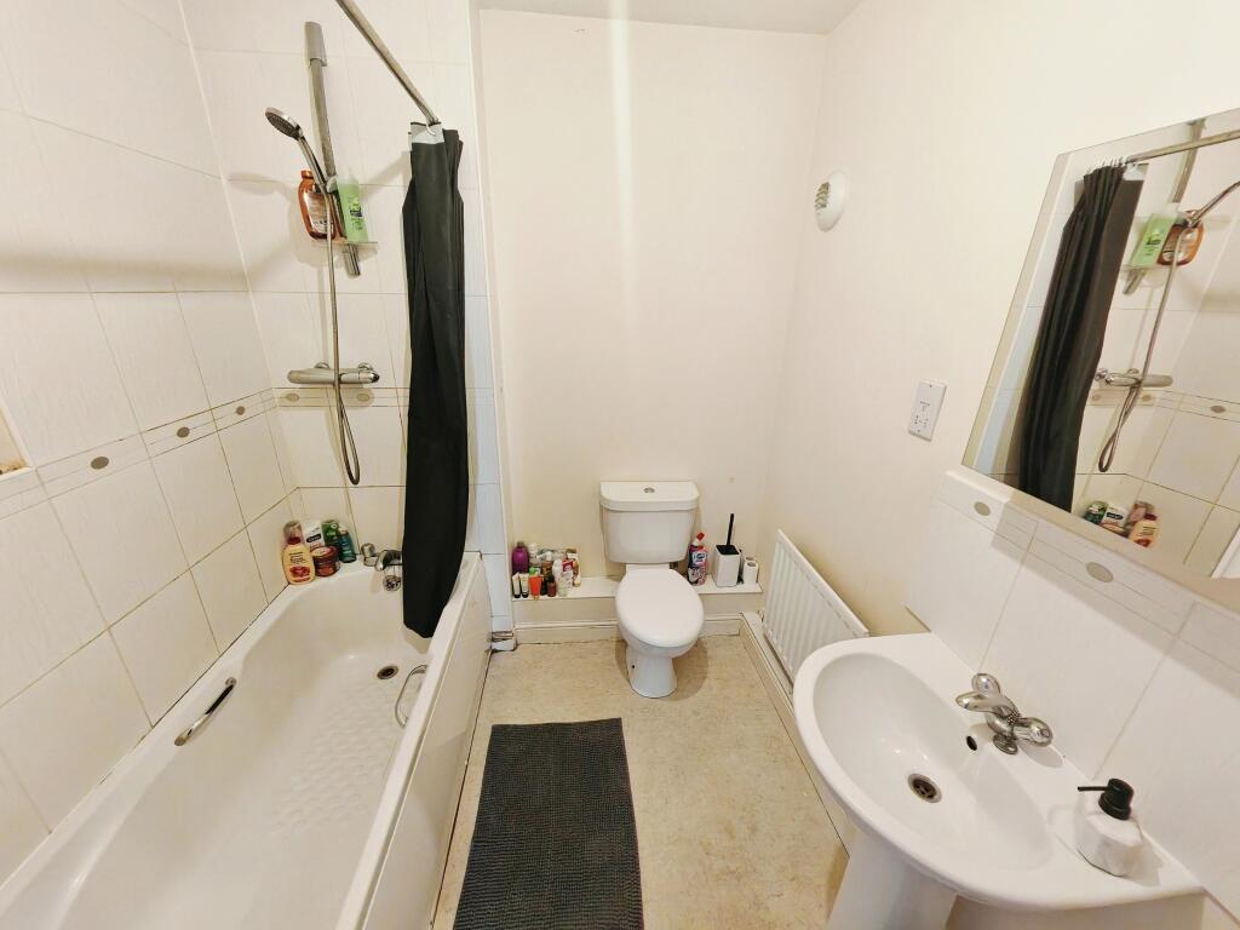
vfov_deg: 89.9
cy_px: 465
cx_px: 620
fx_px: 466
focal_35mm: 13
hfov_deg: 106.2
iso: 1000
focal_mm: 1.82
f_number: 2
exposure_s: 1/33
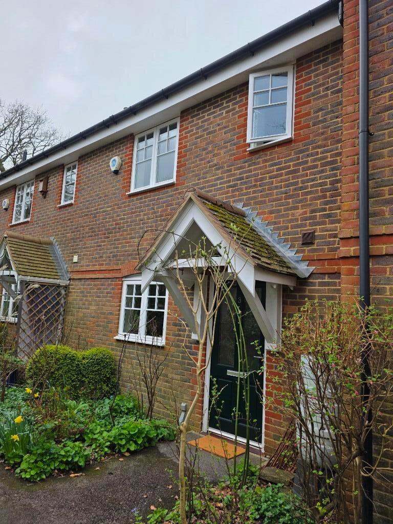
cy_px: 262
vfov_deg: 73.9
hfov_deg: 58.9
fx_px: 348
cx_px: 196
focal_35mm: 23
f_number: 1.7
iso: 80
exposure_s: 1/2531
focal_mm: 6.3
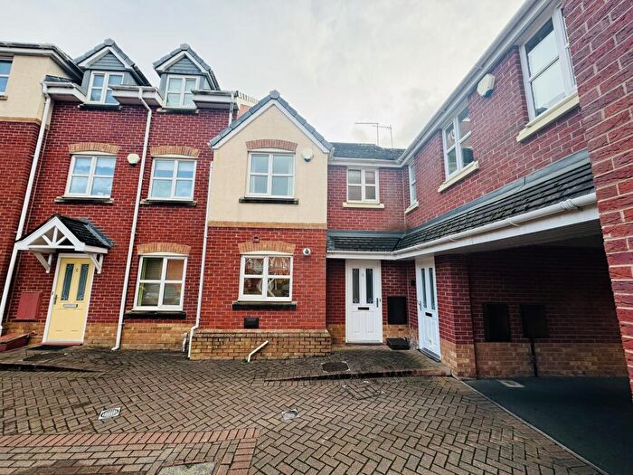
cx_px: 316
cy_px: 238
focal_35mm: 14
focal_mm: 2.22
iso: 40
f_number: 2.2
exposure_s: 1/190
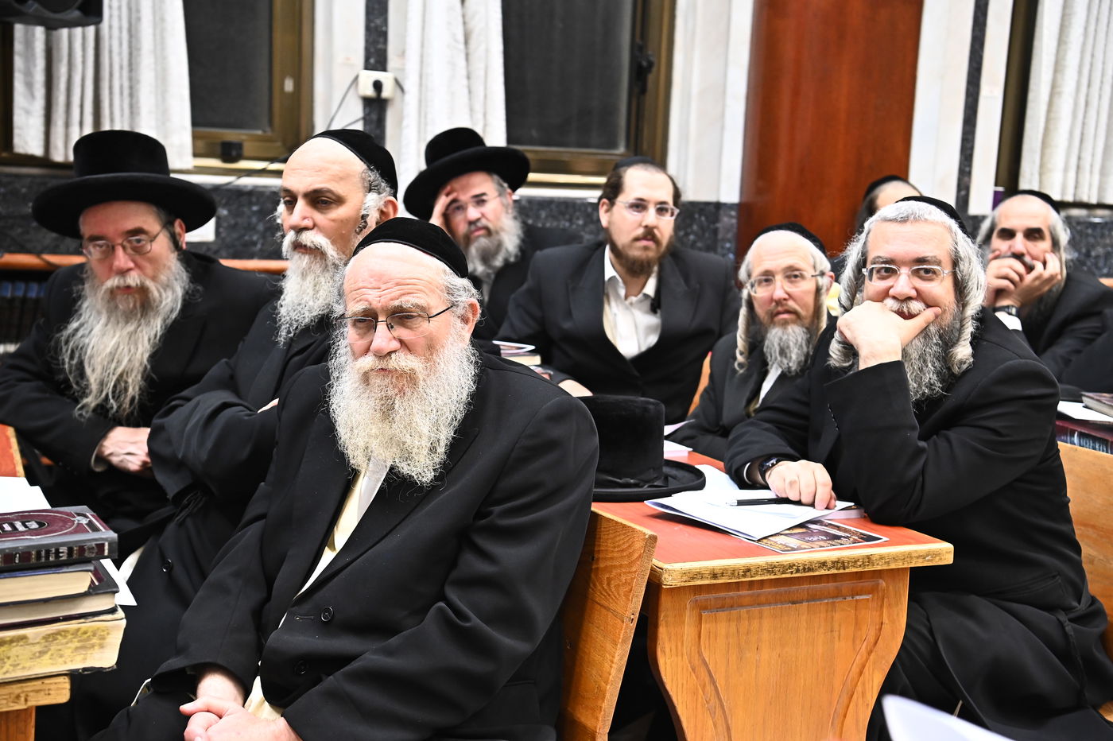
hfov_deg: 39.6
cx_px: 556
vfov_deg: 27.0
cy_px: 370
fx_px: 1545
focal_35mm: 50
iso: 2500
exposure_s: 1/200
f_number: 4.5
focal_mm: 50
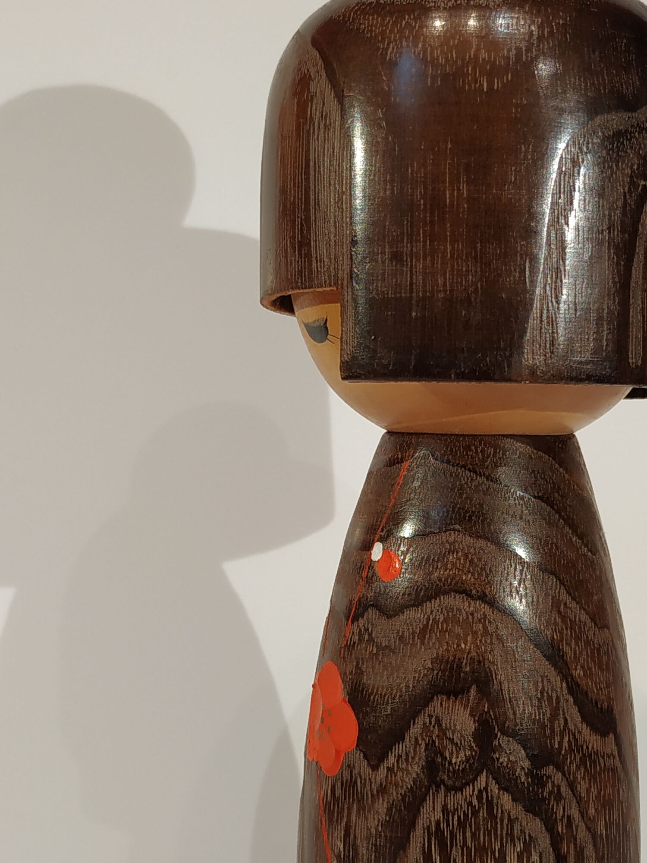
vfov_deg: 39.3
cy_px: 548
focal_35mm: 48
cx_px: 492
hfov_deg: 29.7
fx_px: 1196
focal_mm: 3.94
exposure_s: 1/50
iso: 100
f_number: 1.9
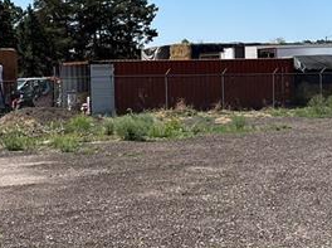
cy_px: 116
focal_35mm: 101
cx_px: 185
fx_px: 967
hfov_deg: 19.5
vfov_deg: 14.6
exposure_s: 1/4016
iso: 50
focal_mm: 5.1
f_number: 1.6
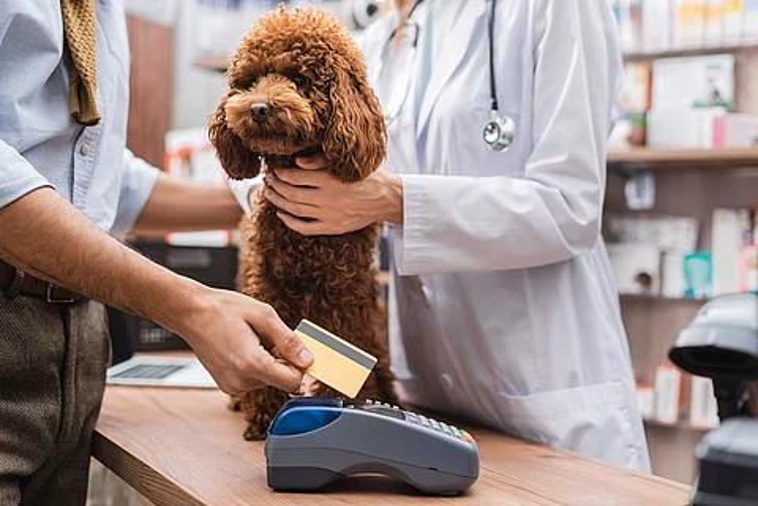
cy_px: 253
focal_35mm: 50
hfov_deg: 39.6
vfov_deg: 27.0
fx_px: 1053
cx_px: 379
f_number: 2.8
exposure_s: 1/200
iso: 50
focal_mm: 50
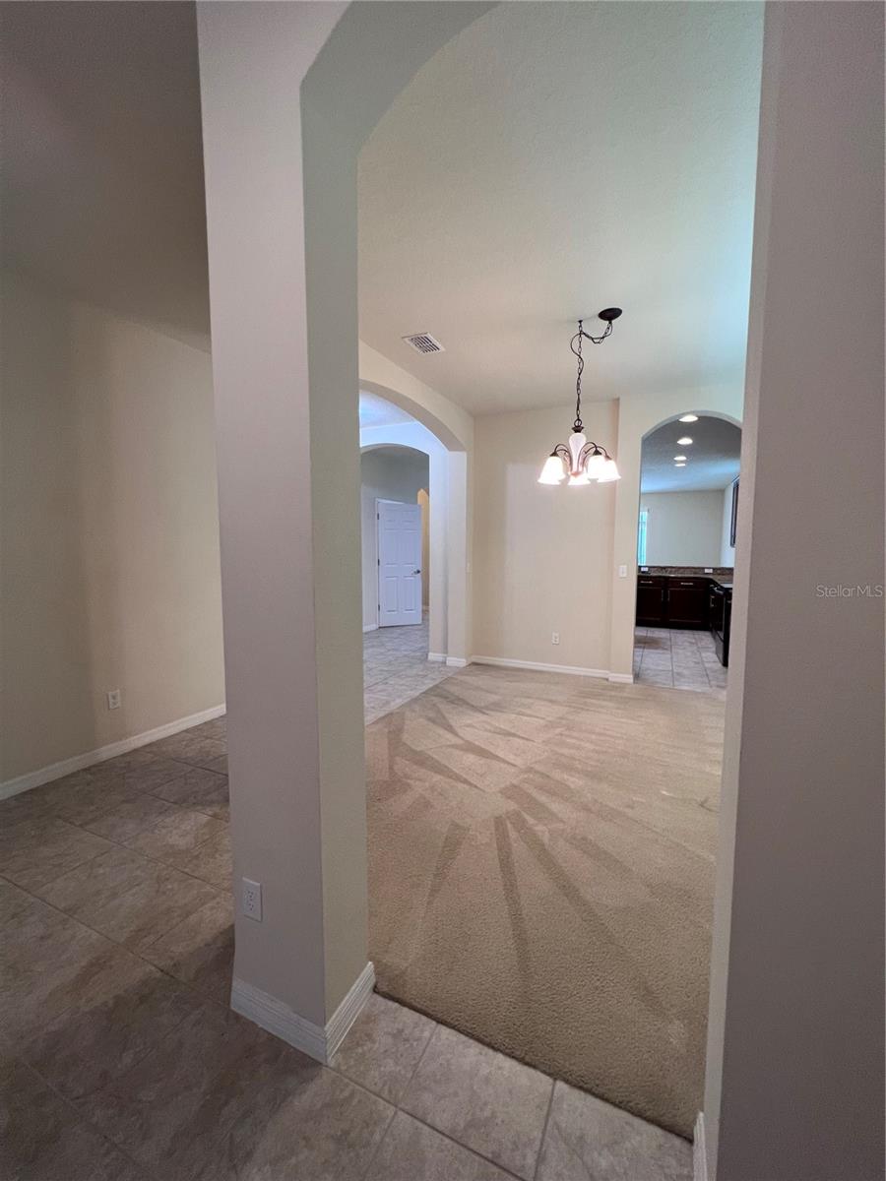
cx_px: 443
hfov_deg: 89.9
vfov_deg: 106.2
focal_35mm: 13
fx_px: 444
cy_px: 590
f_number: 1.8
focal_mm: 1.57
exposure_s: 1/60
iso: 160
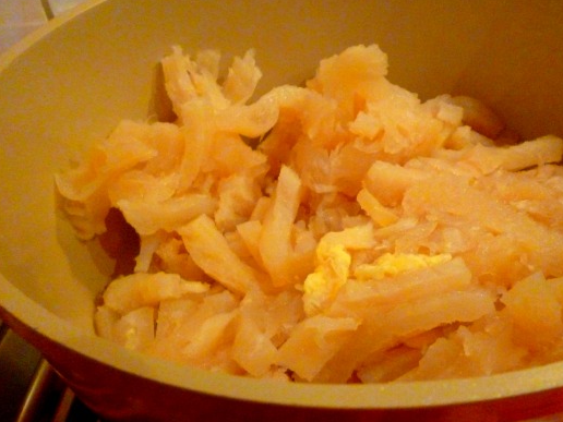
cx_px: 355
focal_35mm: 38
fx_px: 618
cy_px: 246
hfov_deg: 48.5
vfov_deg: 37.6
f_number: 3.1
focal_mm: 5
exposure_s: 1/25
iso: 800
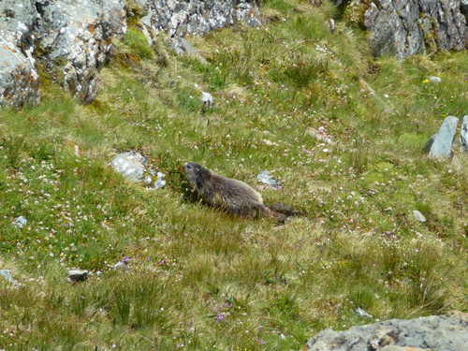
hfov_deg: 4.7
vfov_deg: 3.5
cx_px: 234
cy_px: 176
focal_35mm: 423
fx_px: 5719
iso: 100
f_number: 5.9
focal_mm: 68.8
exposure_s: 1/320
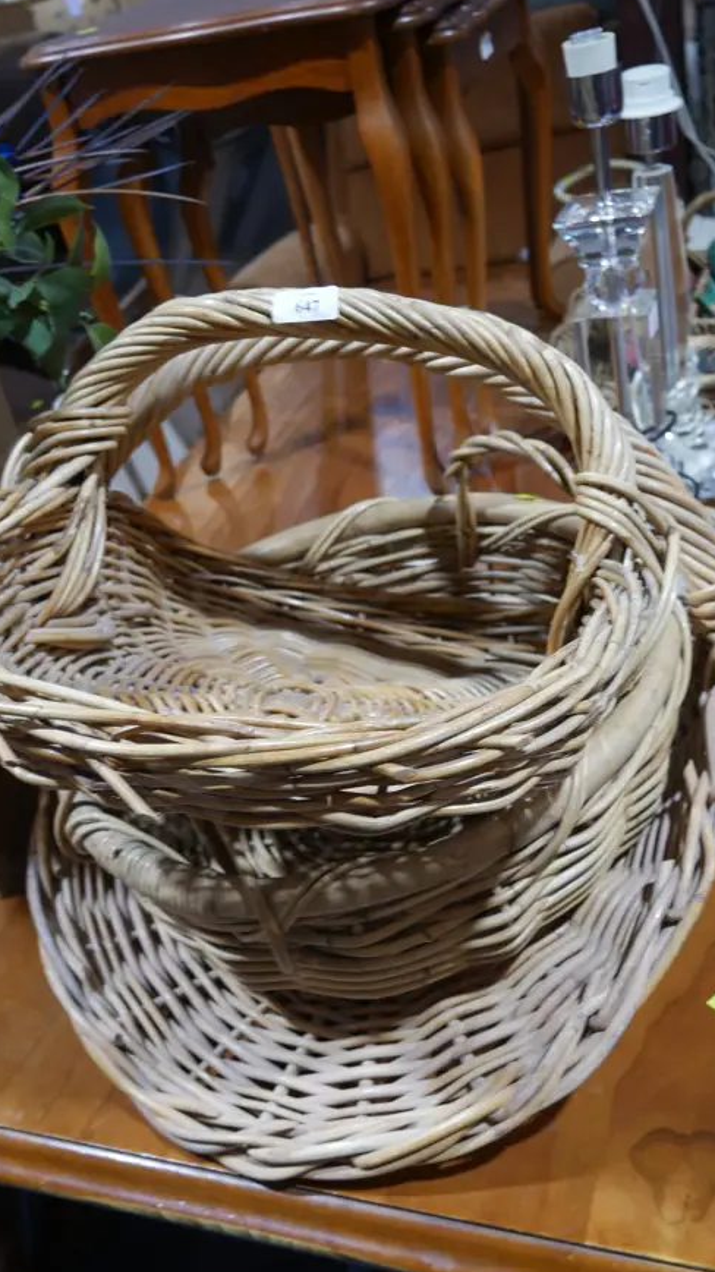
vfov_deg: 55.3
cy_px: 633
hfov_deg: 32.8
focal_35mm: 36
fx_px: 1214
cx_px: 320
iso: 320
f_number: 3.5
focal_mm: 14
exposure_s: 1/60
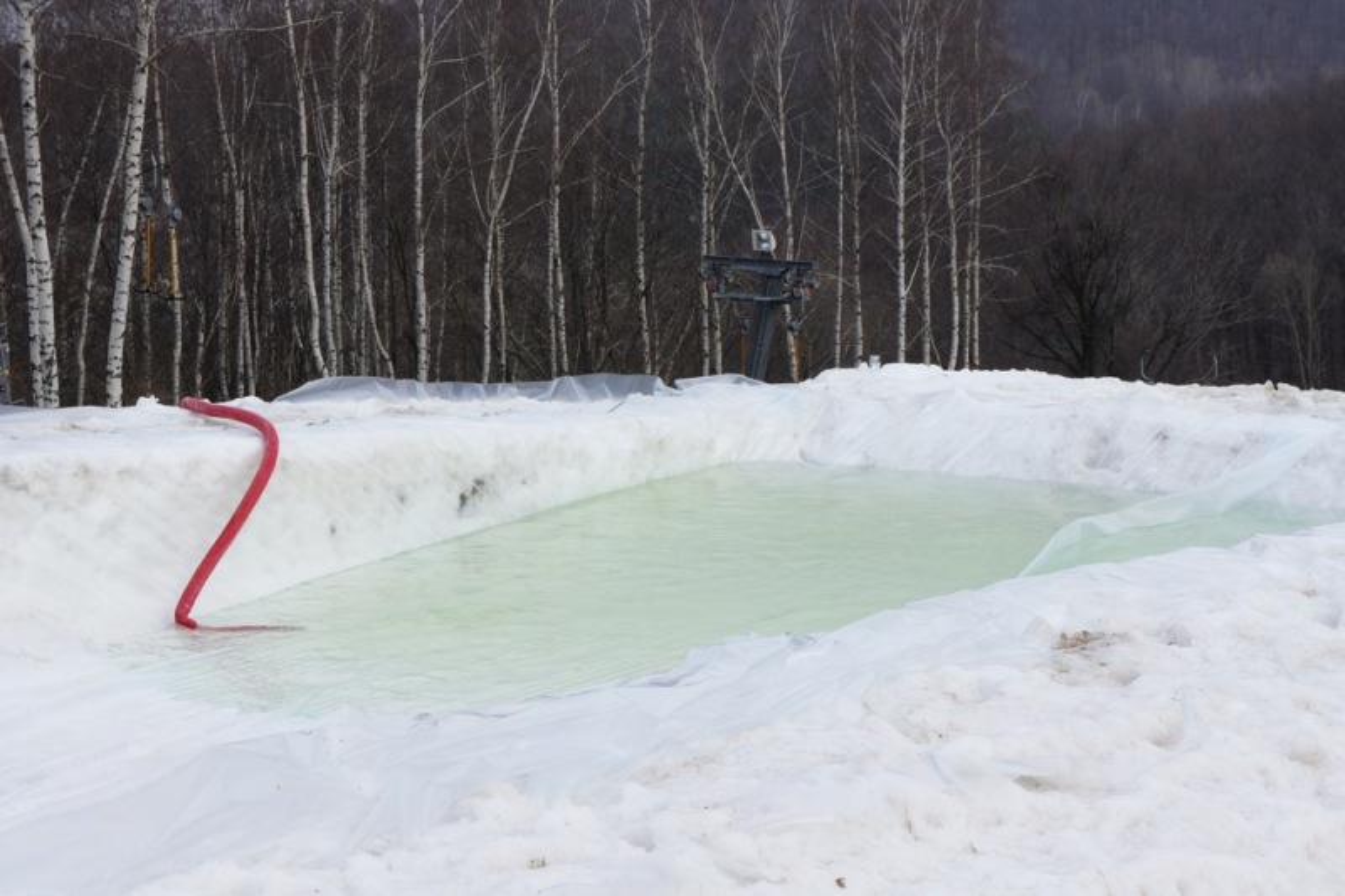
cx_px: 672
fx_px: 3081
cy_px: 448
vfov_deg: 16.5
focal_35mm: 82
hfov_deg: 24.6
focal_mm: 55
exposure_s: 1/250
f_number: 13
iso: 320
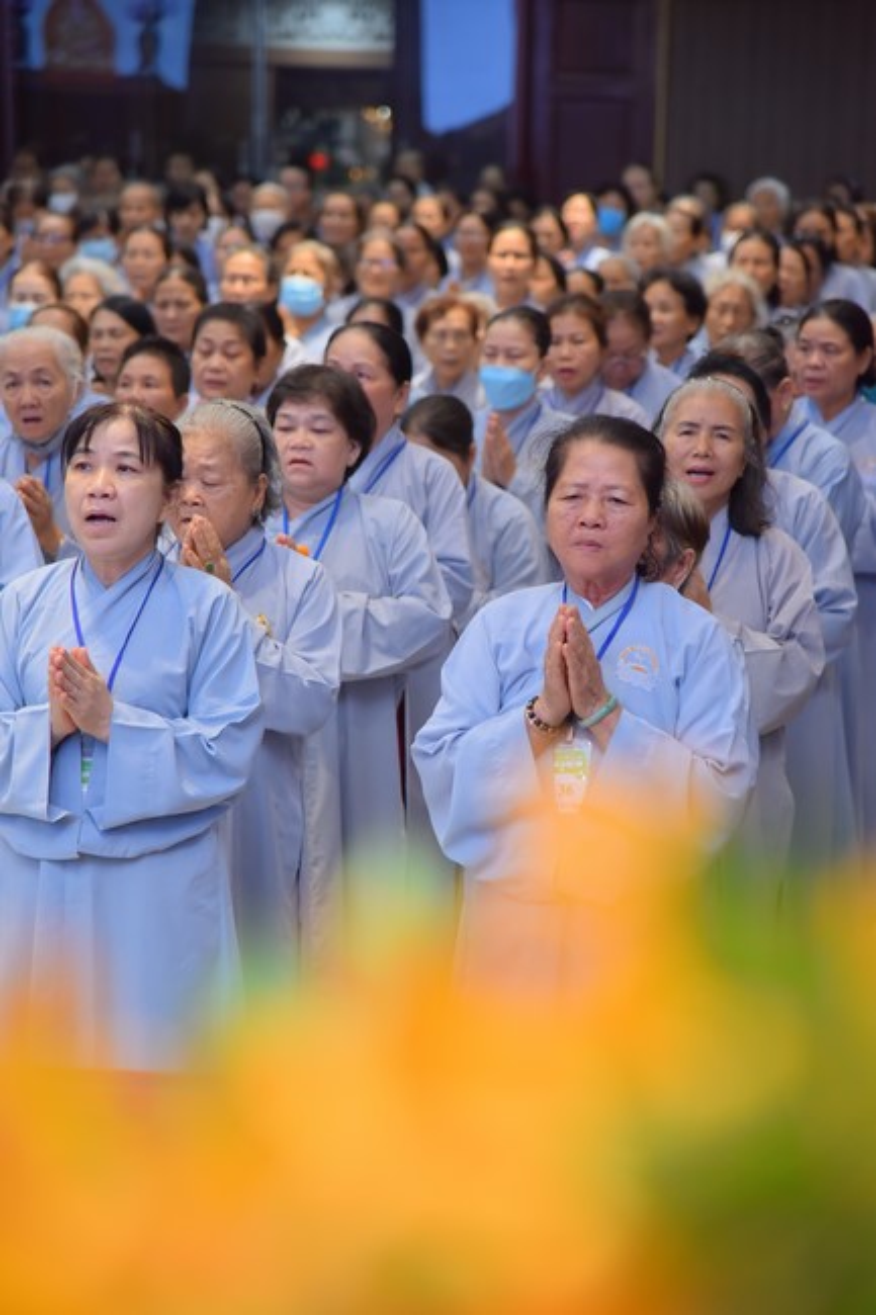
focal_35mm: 120
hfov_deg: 11.4
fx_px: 4382
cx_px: 438
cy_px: 658
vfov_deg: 17.1
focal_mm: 120
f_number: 4.5
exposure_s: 1/100
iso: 1000
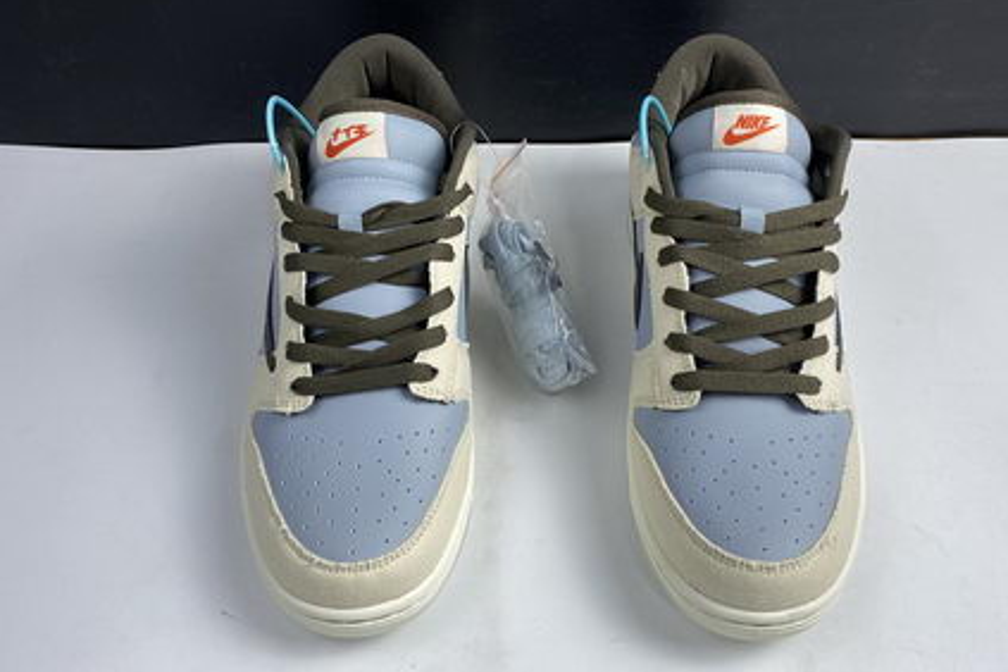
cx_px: 539
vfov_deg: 41.1
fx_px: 896
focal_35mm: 32
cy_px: 356
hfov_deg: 58.7
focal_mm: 4.25
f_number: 1.8
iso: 50
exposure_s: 1/100
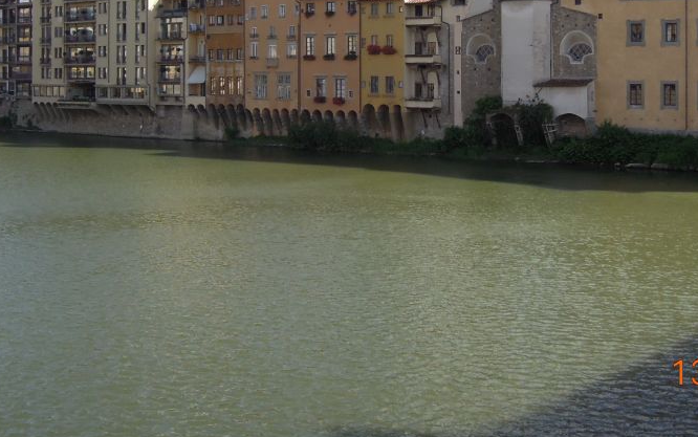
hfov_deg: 35.6
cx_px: 391
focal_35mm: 57
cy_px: 54
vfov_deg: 22.3
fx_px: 1085
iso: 160
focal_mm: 6.3
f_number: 3.2
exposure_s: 1/1250
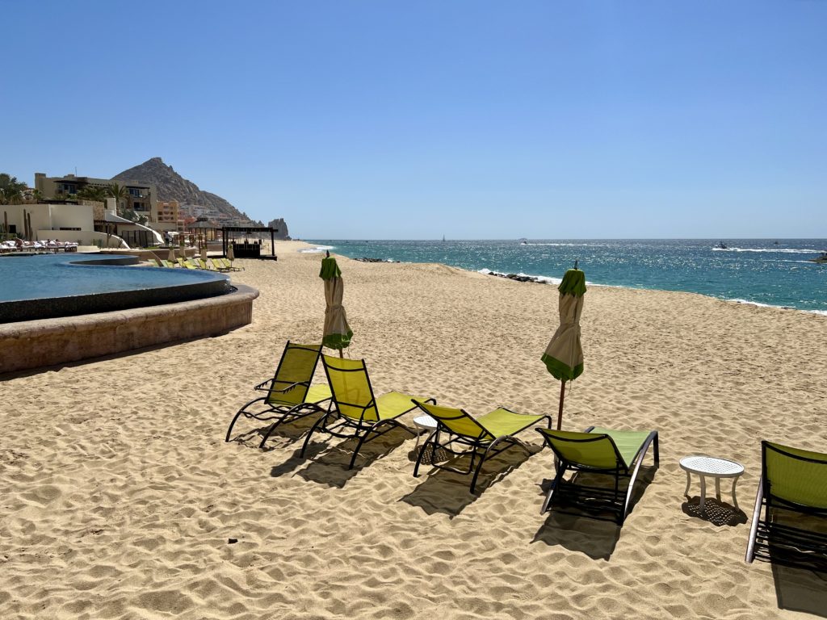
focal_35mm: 26
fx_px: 621
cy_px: 310
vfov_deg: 53.1
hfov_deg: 67.3
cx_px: 414
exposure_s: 1/10309
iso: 50
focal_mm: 5.7
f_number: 1.5
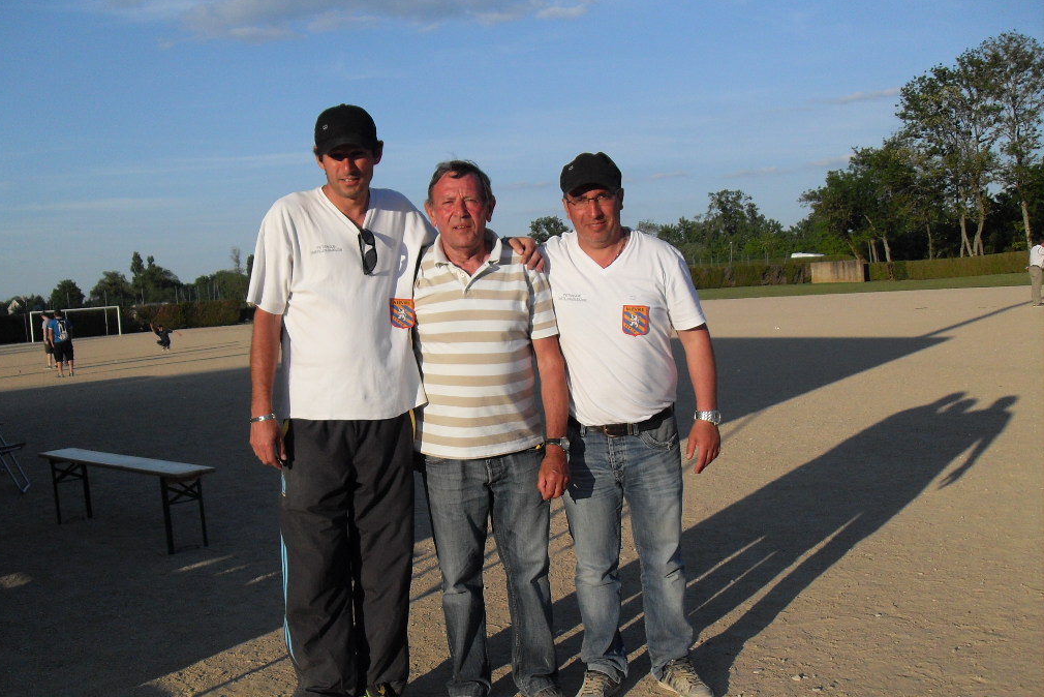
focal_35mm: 39
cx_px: 517
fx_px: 1131
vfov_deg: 34.2
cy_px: 374
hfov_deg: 49.5
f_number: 8.9
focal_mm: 6.3
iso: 80
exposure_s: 1/180
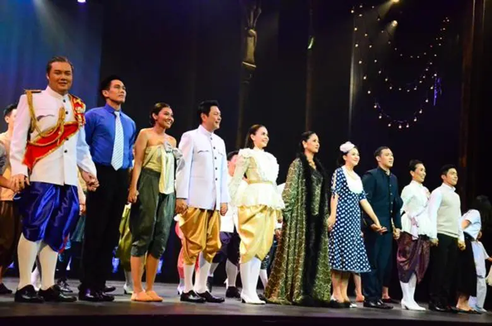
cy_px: 163
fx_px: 818
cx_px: 246
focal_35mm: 60
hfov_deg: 33.5
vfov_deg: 22.5
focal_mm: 40
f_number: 4.5
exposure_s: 1/1000
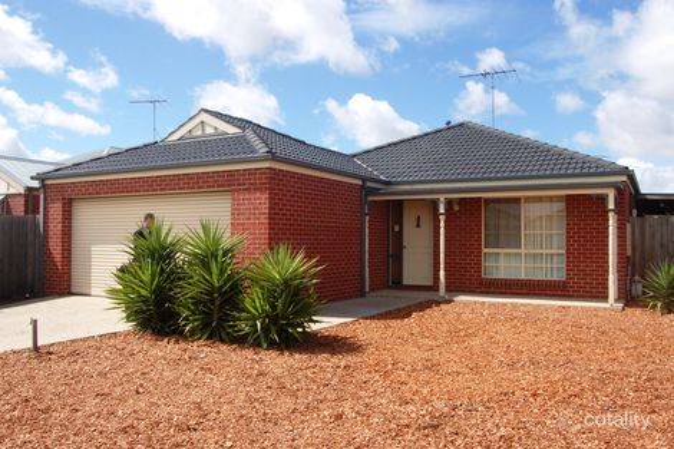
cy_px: 224
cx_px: 337
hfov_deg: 61.9
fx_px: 561
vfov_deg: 43.6
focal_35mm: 30
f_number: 13
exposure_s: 1/640
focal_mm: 20
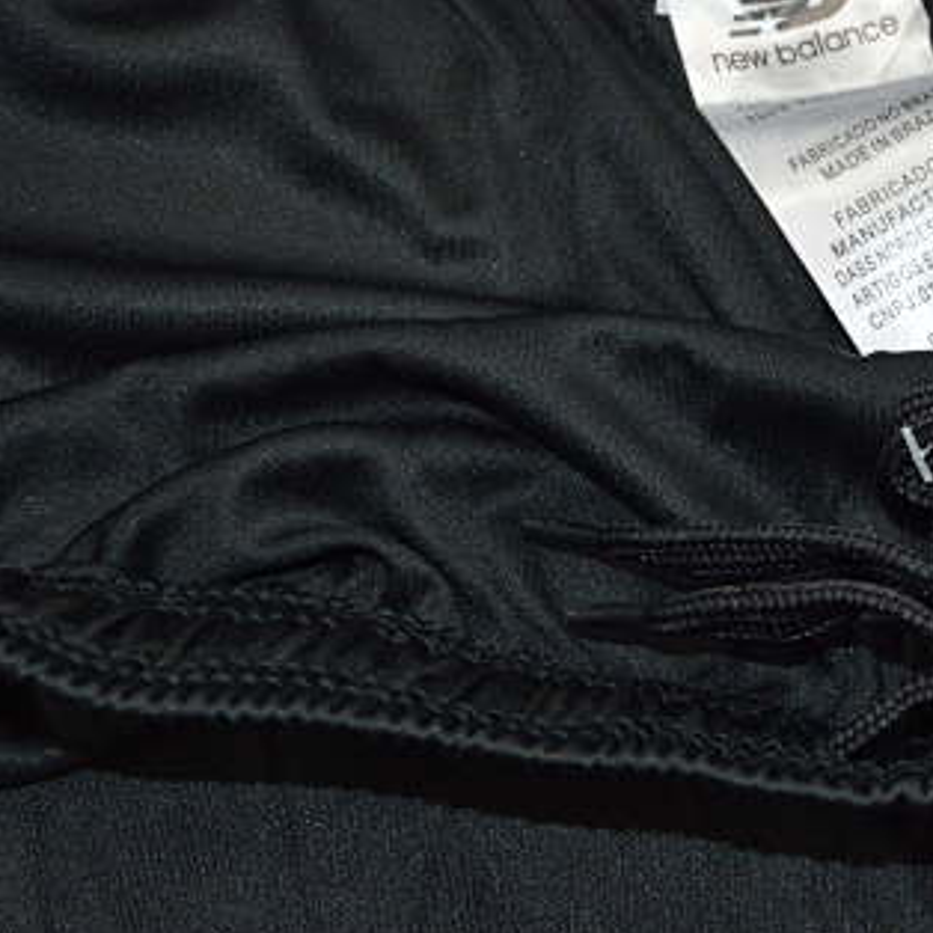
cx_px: 841
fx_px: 3202
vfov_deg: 16.4
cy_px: 137
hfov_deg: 16.4
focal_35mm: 105
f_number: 7.1
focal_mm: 24
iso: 400
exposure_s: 1/200
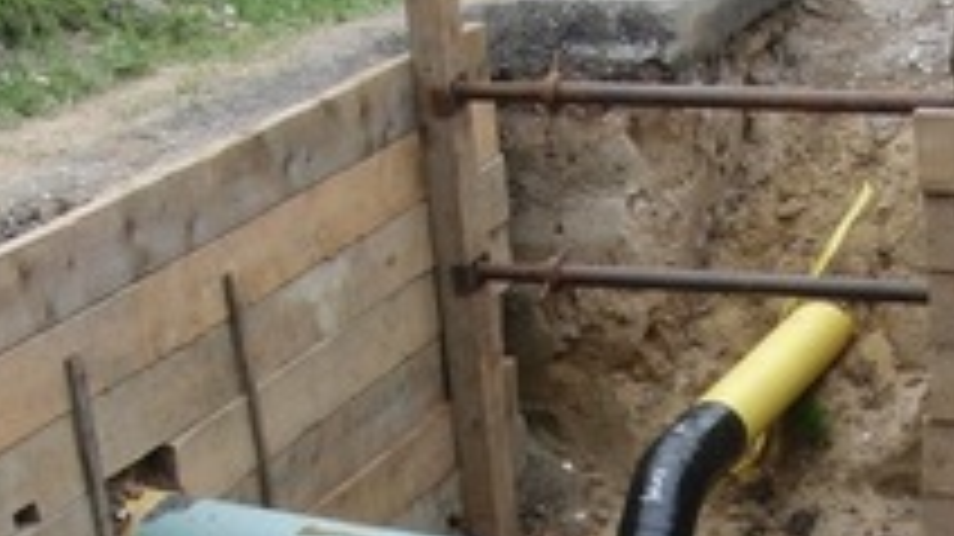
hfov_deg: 21.0
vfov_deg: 11.7
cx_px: 668
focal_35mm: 101
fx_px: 2554
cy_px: 694
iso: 100
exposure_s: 1/400
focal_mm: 6.42
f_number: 3.6
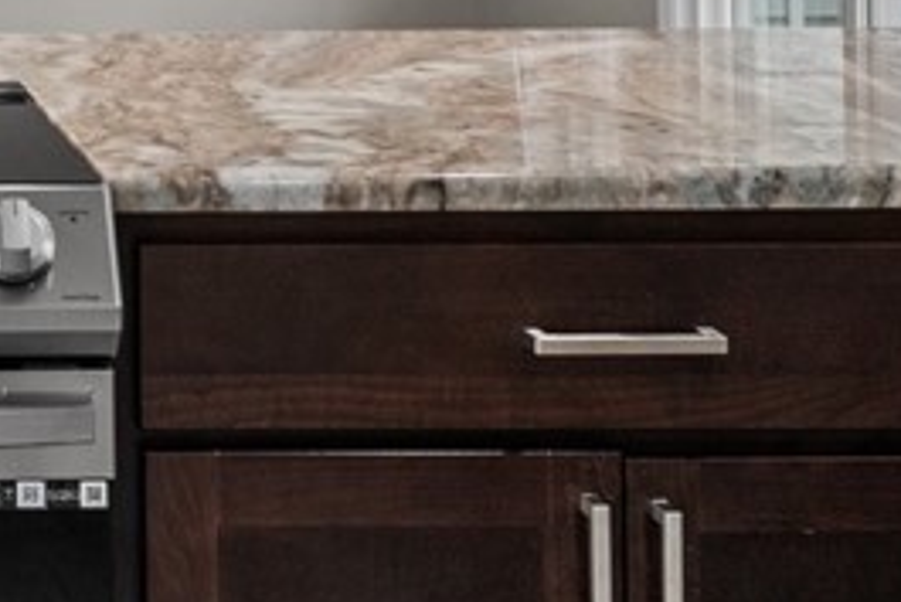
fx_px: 3532
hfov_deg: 13.8
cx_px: -393
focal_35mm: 141
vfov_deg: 9.4
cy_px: -355
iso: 320
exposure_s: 1/6
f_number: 8
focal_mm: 34.5
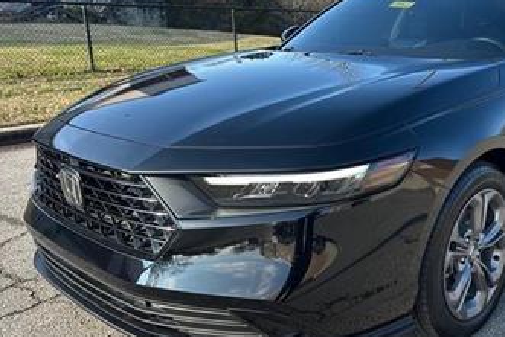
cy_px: 154
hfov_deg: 48.9
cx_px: 372
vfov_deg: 35.1
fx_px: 533
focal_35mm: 38
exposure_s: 1/634
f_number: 1.78
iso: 80
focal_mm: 6.86
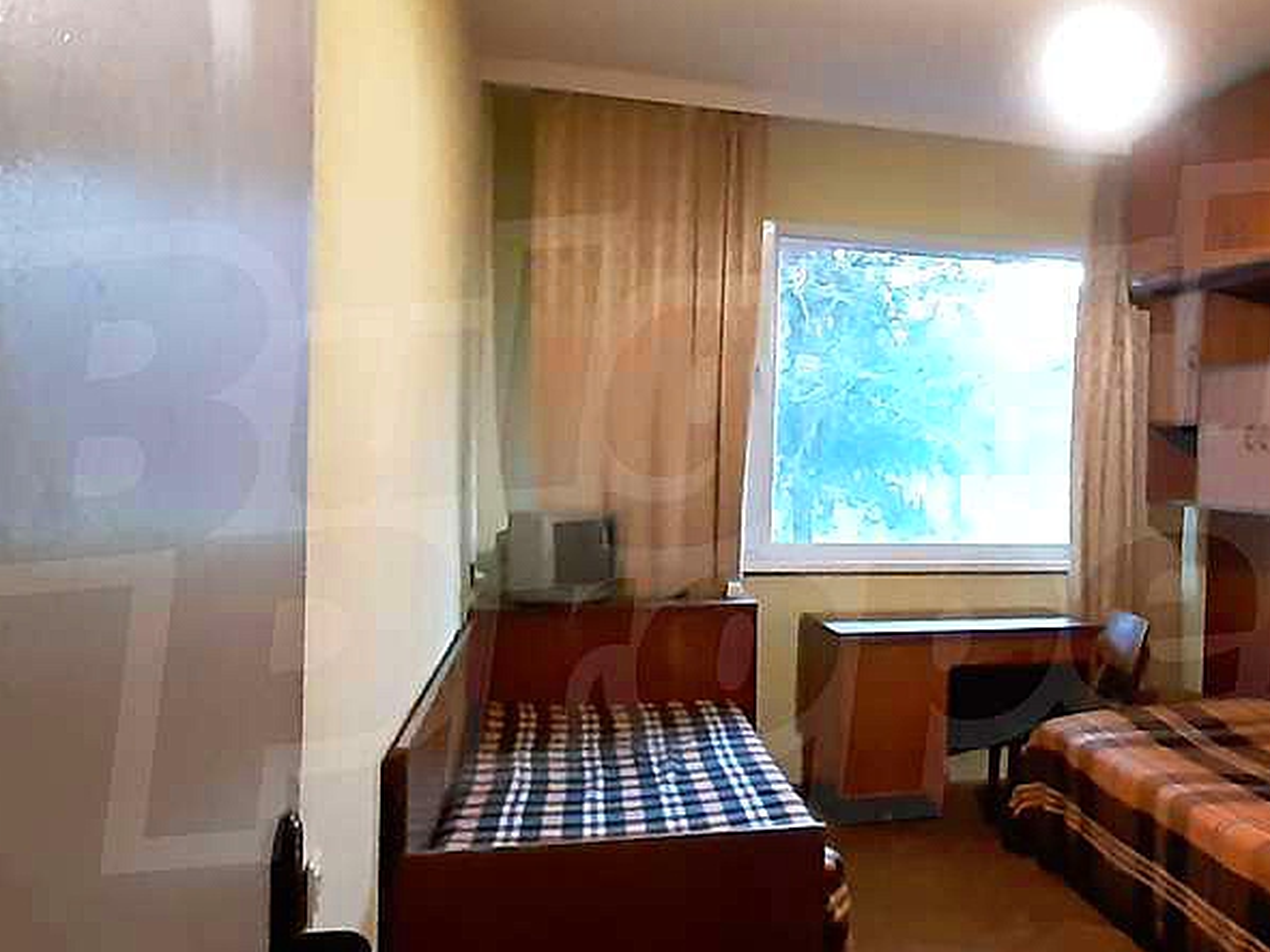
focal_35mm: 33
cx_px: 991
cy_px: 515
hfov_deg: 52.3
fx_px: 1210
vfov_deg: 42.9
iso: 800
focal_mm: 1.42
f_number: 2.2
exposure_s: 1/17
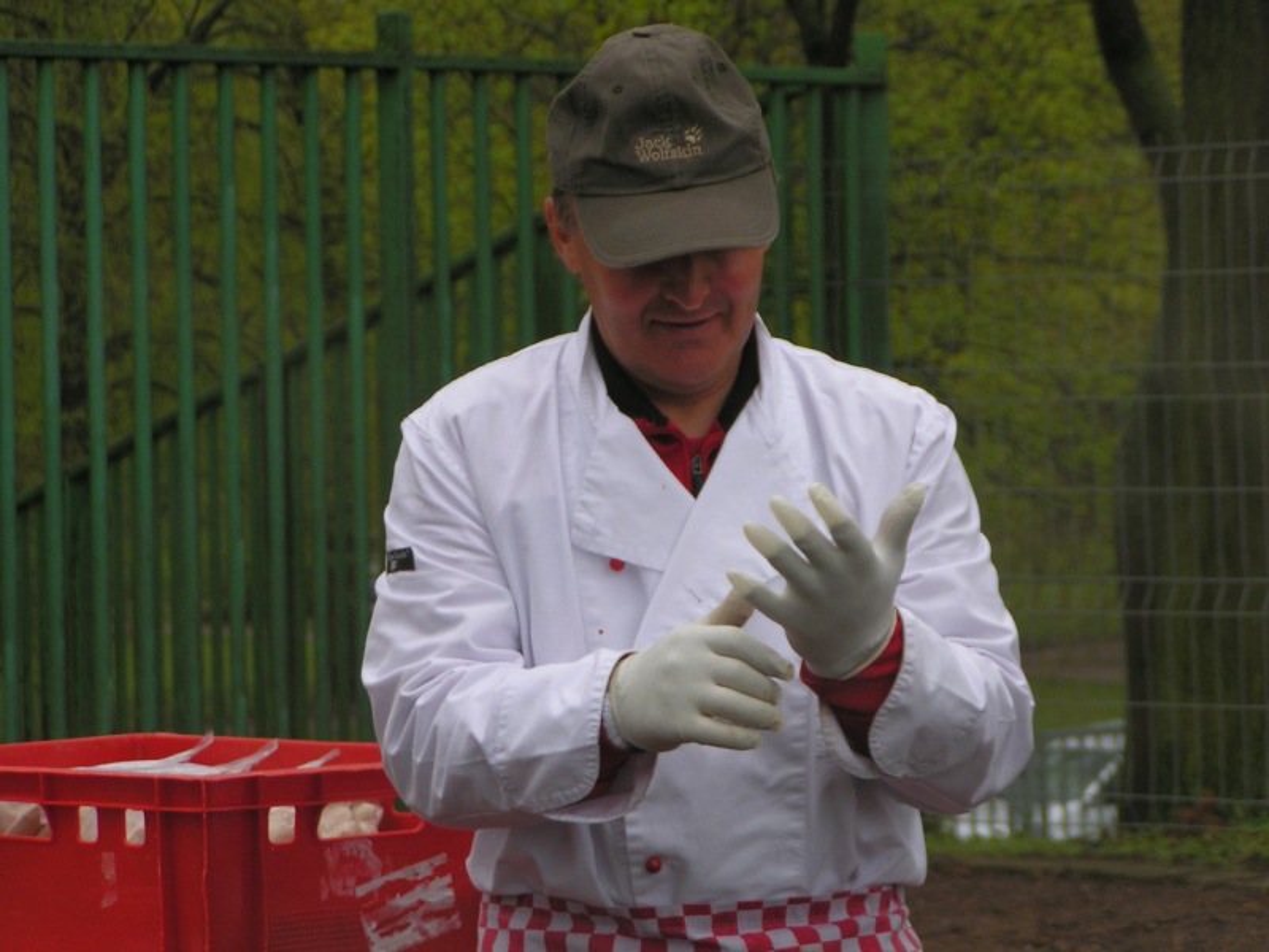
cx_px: 634
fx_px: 5499
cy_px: 476
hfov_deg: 13.2
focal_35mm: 150
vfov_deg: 9.9
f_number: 3.5
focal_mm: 22.9
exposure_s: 1/250
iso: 50
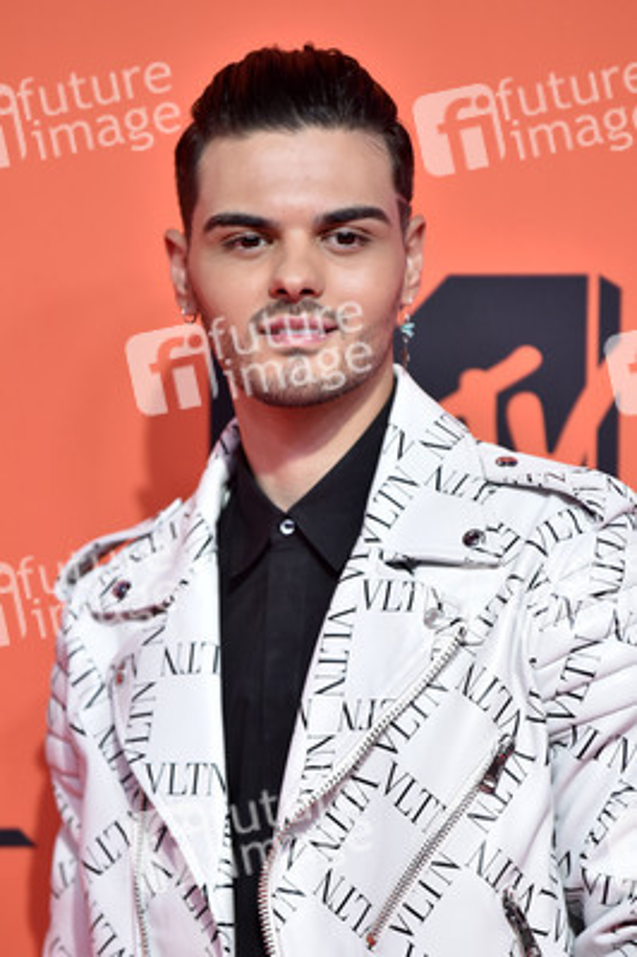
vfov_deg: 10.3
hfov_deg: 6.9
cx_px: 318
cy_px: 478
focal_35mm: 200
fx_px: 5317
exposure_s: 1/250
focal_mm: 200
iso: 2000
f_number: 3.5
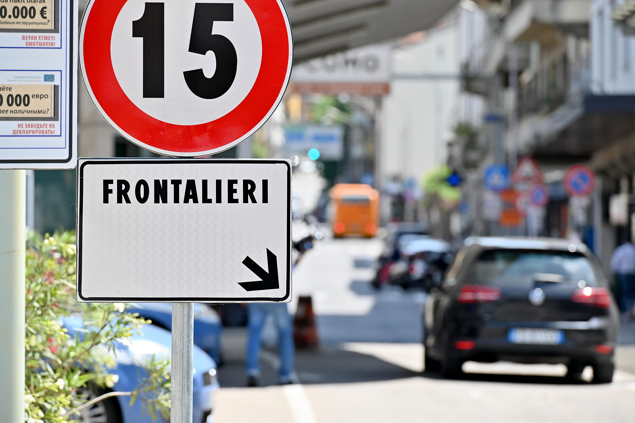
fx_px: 3528
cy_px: 212
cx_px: 318
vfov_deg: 6.9
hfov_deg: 10.3
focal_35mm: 200
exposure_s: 1/500
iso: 200
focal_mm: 200
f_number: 6.3
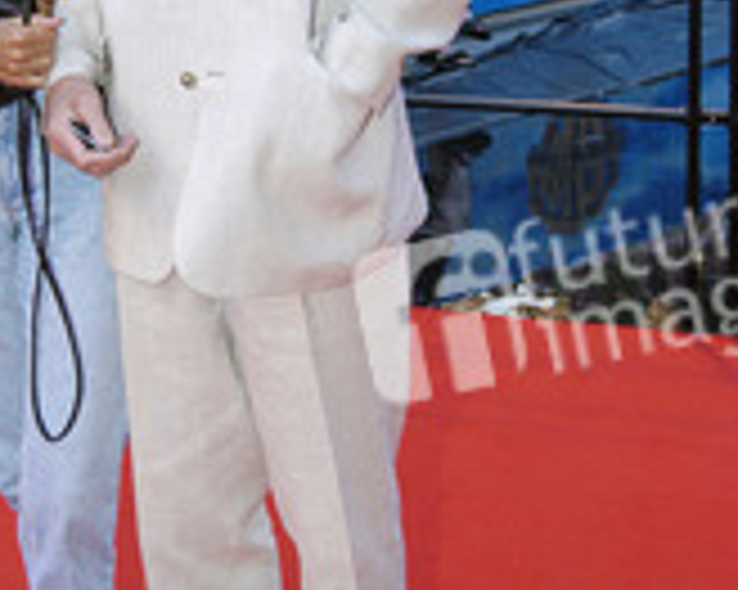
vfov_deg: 13.9
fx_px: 2401
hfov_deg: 17.4
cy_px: 72
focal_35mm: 110
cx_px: 176
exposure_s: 1/125
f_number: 5.6
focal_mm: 32
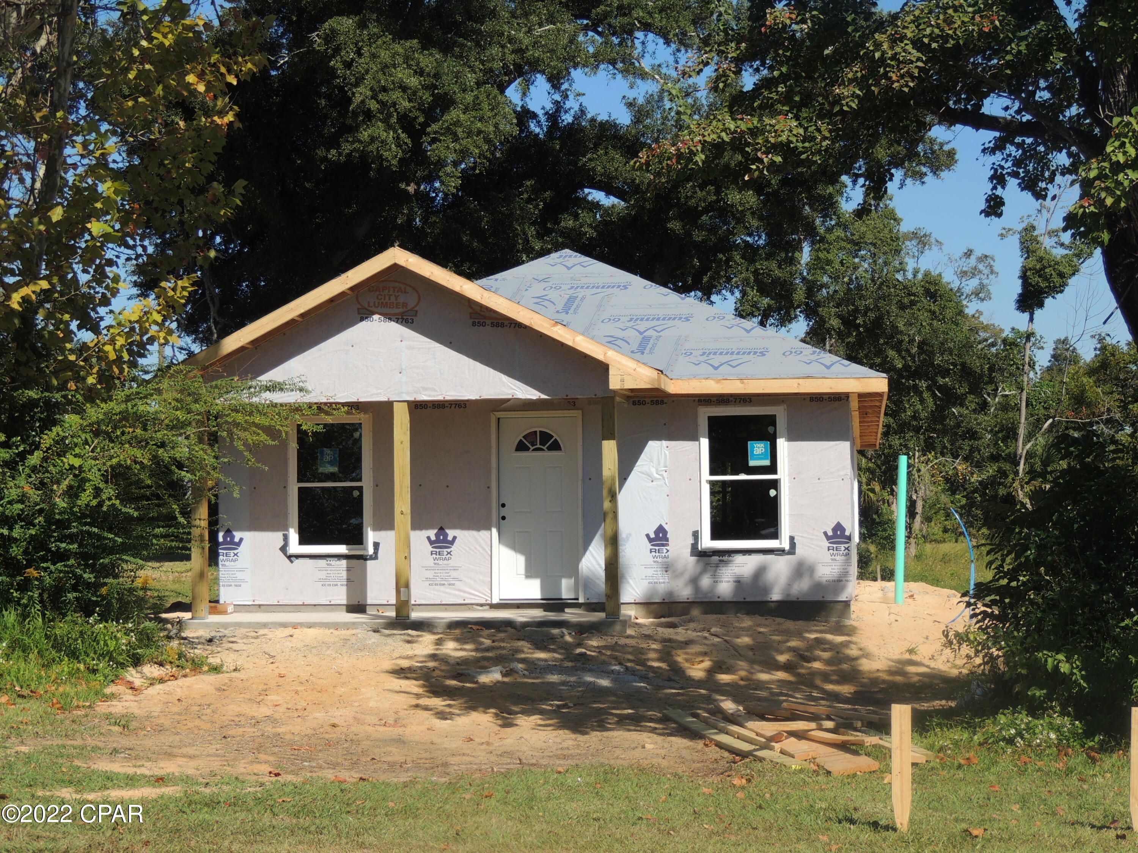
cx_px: 569
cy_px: 426
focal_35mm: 70
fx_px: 2301
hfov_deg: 27.8
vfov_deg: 21.0
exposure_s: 1/1000
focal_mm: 12.4
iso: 100
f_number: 3.9
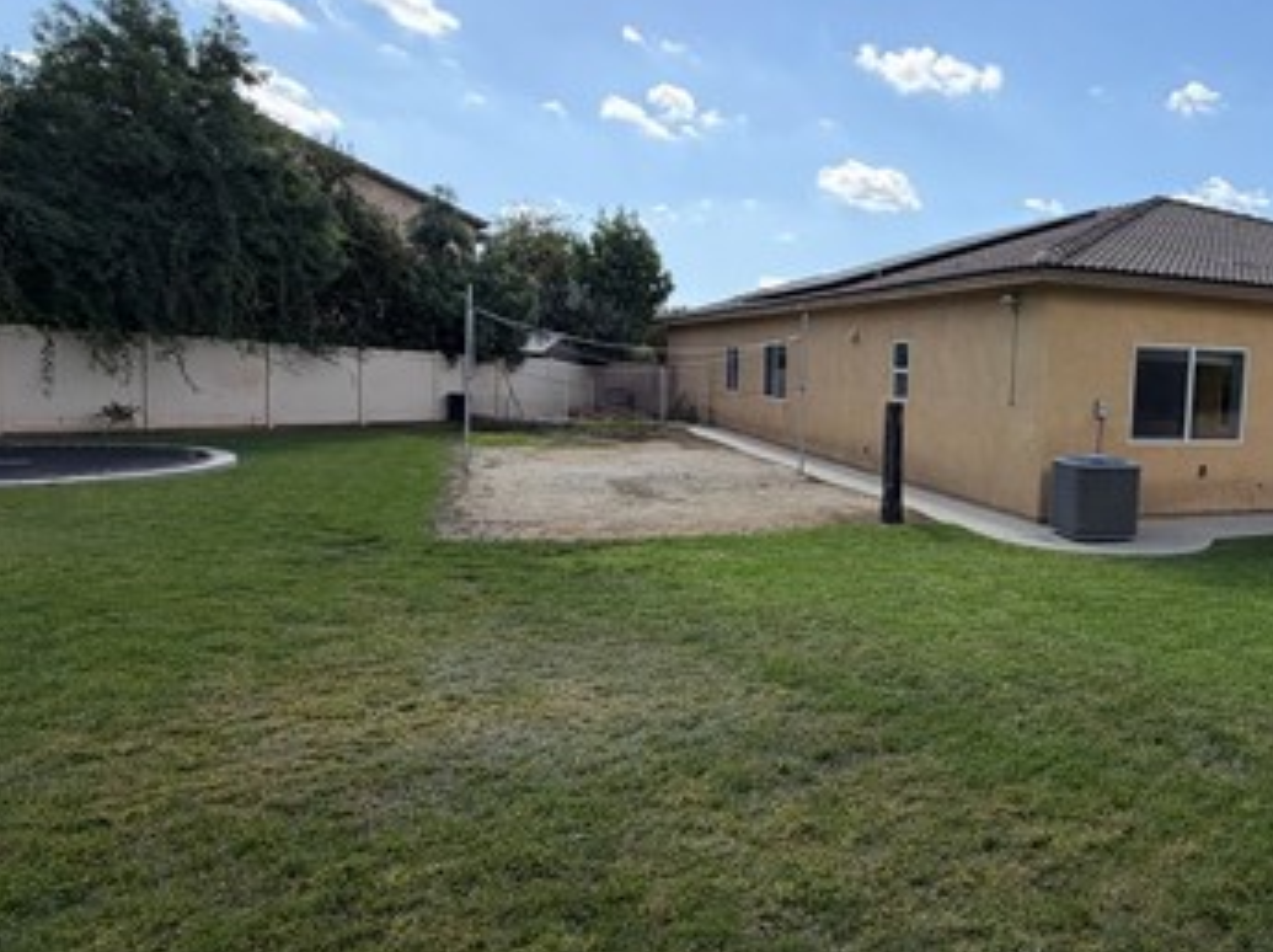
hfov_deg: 63.8
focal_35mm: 26
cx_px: 937
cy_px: 465
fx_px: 955
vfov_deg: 53.0
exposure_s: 1/830
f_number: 2.2
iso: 20
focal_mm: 2.22
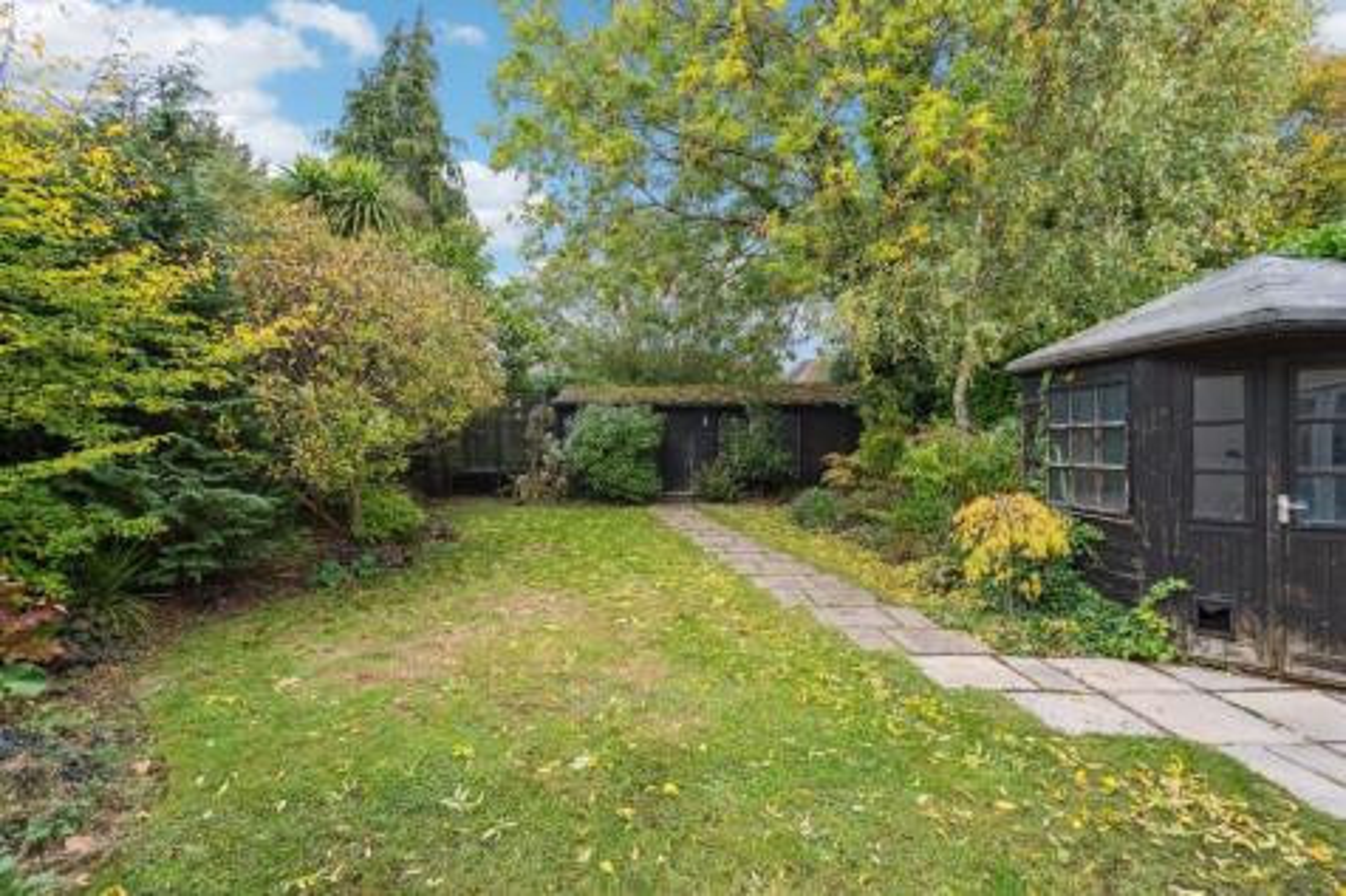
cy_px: 448
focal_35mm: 16
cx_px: 673
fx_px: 598
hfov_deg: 96.8
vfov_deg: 73.7
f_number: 5.6
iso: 320
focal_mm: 16
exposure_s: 1/100
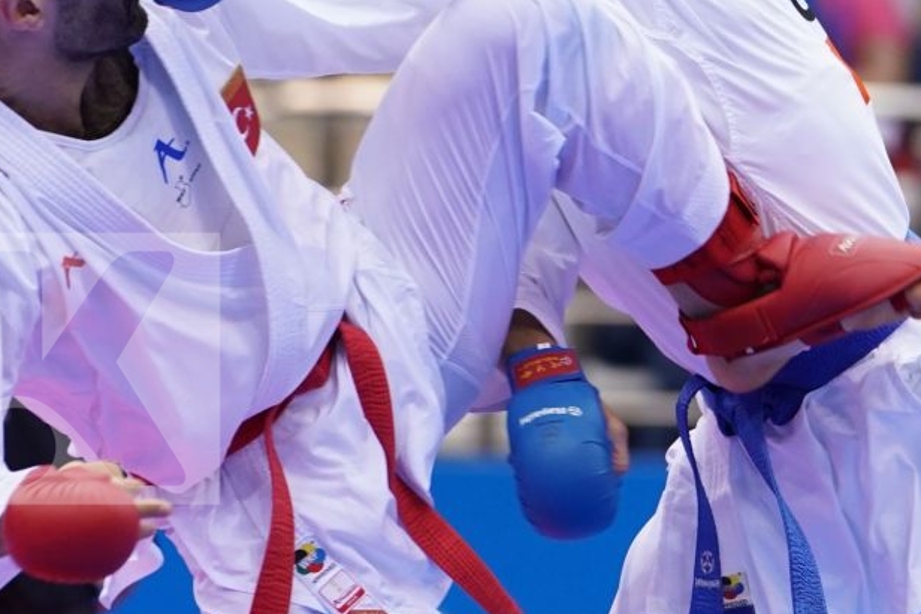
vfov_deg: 2.4
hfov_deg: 3.5
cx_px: 588
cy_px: 369
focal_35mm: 584
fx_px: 14943
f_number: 2.8
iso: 1600
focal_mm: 200
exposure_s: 1/1000
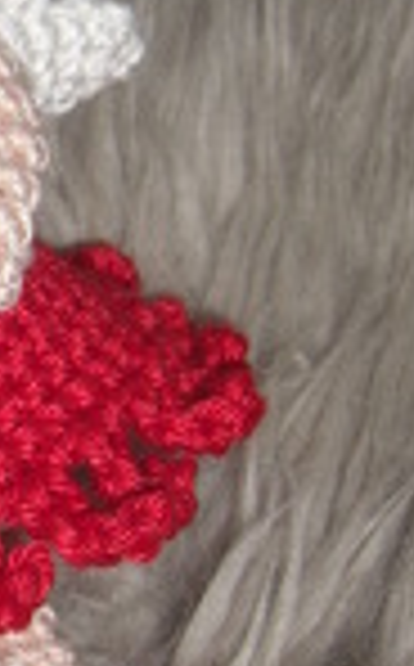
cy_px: 189
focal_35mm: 127
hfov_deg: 9.9
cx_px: -230
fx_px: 2302
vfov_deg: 16.4
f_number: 4
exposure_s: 1/60
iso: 80
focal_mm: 7.9
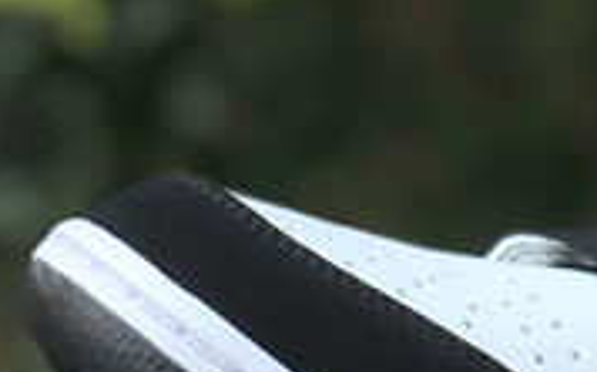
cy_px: 682
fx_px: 4081
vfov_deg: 5.1
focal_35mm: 251
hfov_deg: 8.4
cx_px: 473
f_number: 2.8
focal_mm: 6.6
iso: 20
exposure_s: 1/137
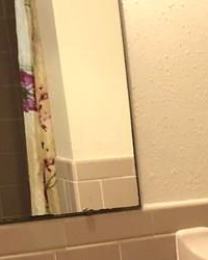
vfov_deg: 16.1
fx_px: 862
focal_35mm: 112
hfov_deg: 11.8
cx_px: 454
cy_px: 358
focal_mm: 3.99
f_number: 1.8
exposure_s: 1/15
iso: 64
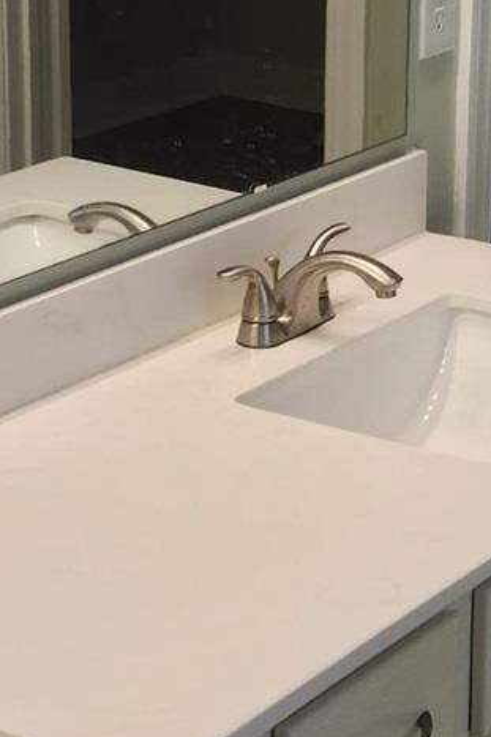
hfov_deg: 11.5
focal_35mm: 118
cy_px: 275
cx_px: 442
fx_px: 2416
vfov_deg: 17.3
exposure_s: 1/120
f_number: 1.8
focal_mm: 5.4
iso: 64
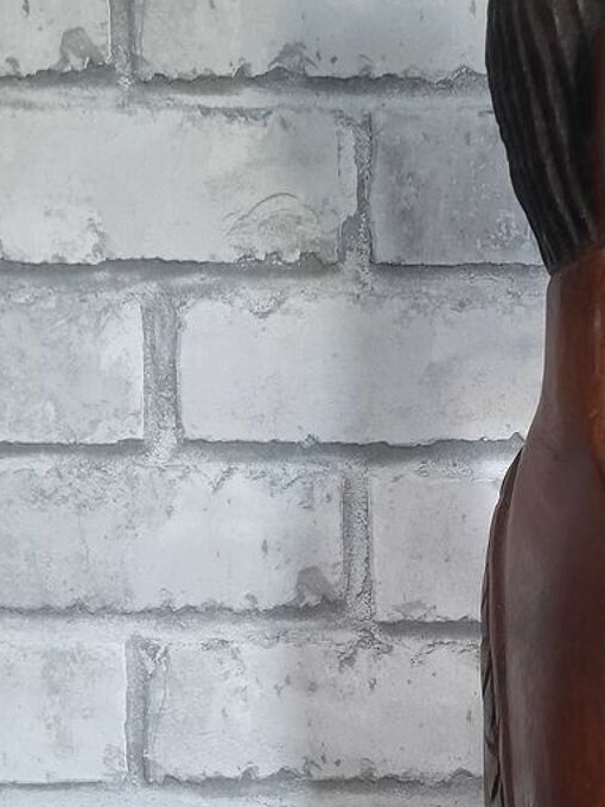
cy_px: 595
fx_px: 1142
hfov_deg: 28.8
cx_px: 509
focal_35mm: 49
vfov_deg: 38.0
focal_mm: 4.6
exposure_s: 1/33
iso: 320
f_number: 2
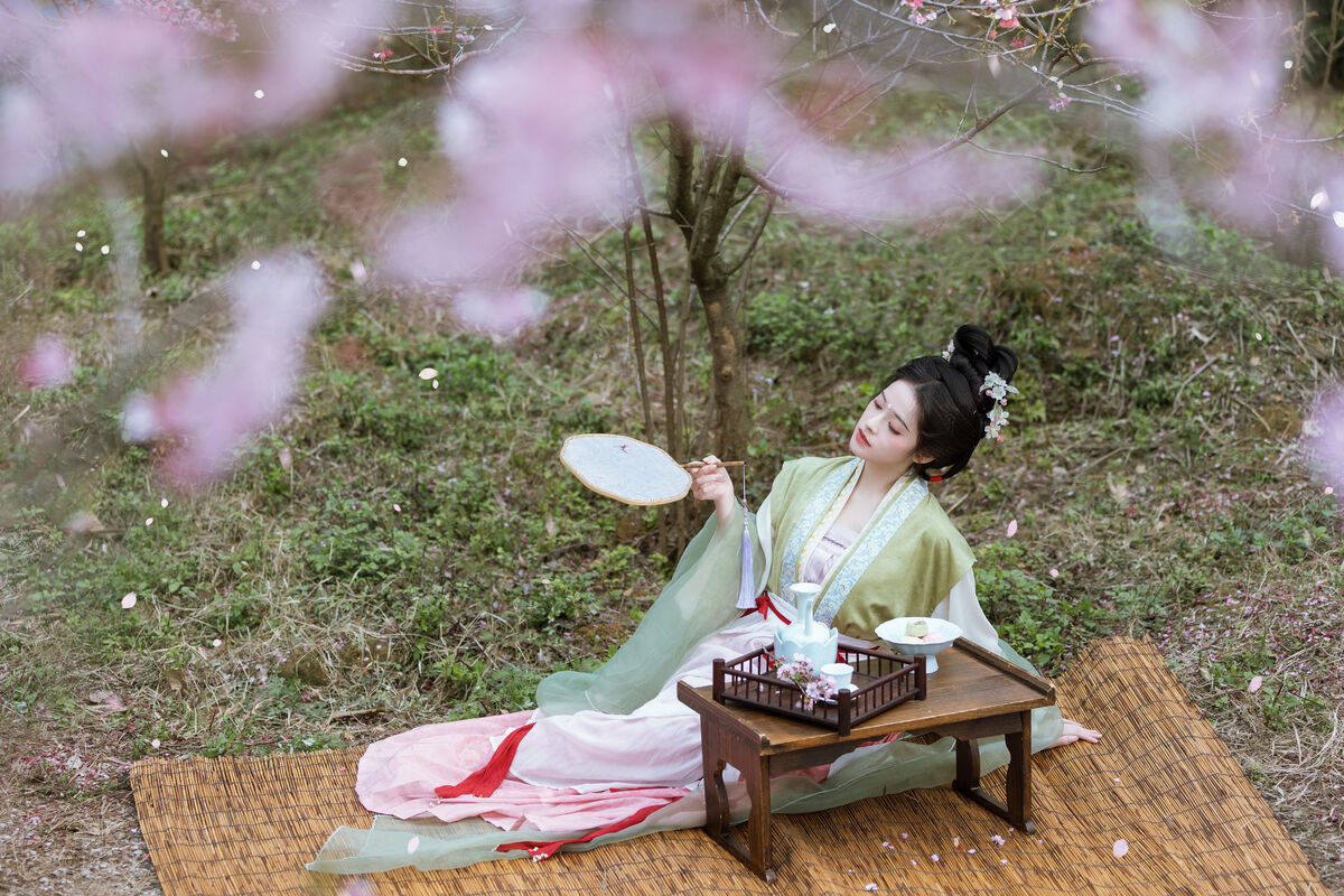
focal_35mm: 70
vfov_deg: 19.5
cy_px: 448
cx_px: 672
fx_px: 2613
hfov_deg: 28.8
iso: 200
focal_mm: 70
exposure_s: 1/250
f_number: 2.8
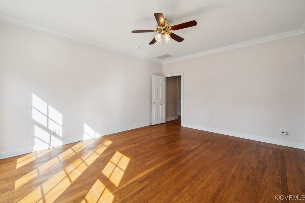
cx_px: 144
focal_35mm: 15
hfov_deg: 100.3
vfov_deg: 77.2
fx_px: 127
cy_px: 95
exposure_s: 1/25
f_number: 8
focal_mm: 14
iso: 125
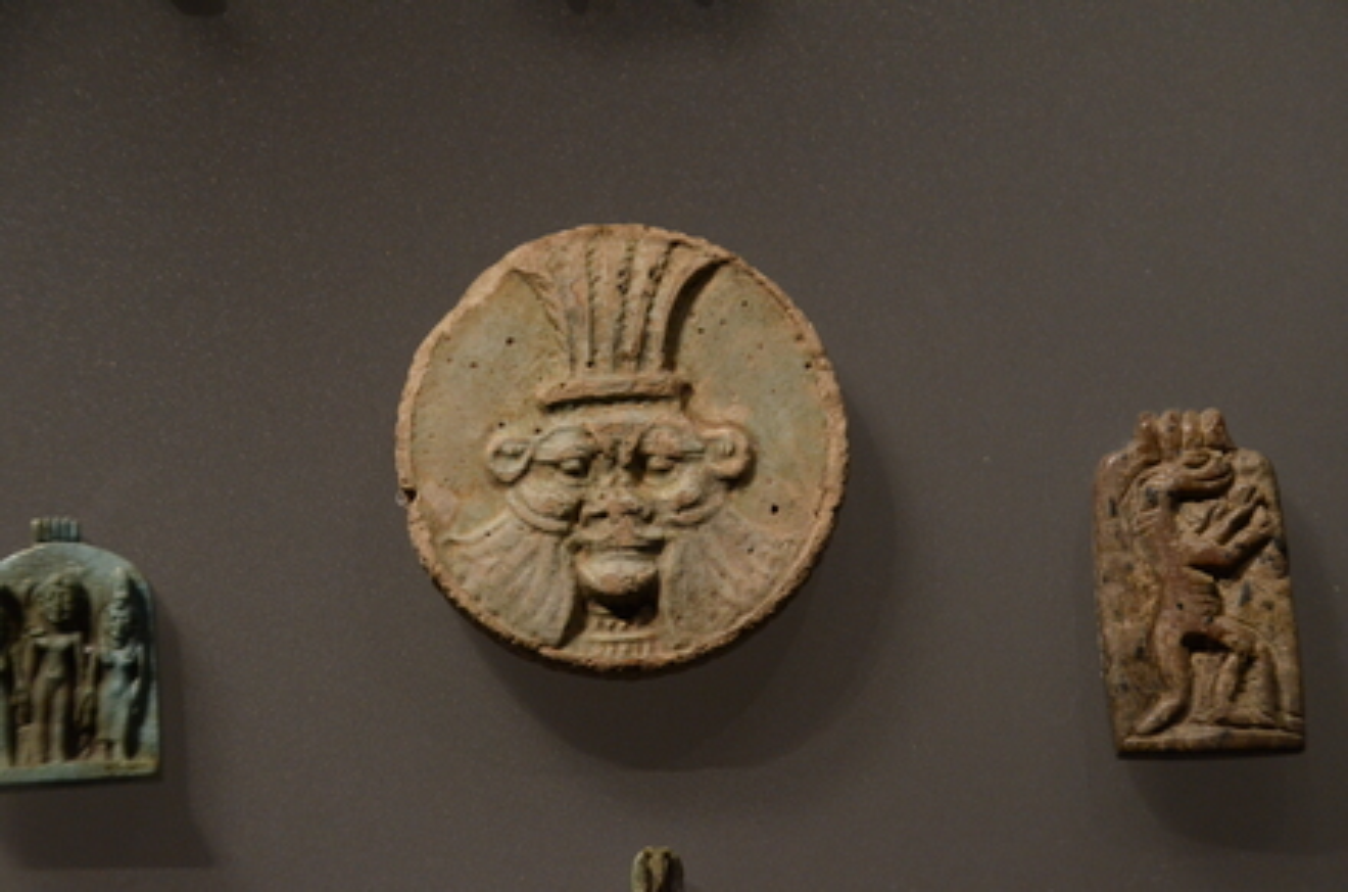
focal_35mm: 105
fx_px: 3922
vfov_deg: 13.0
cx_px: 674
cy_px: 446
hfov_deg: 19.5
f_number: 5.3
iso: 2500
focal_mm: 70
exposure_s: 1/320
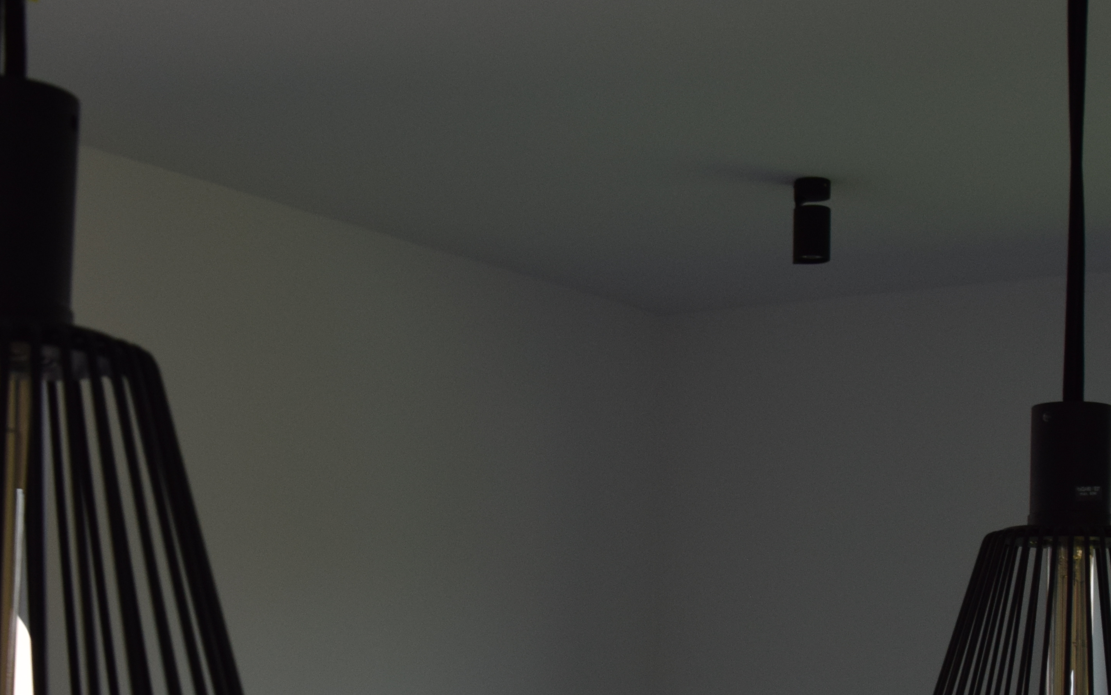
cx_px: 542
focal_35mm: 70
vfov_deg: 18.2
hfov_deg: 29.4
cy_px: 682
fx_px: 2120
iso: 400
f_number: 8
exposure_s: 1/250
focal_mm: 22
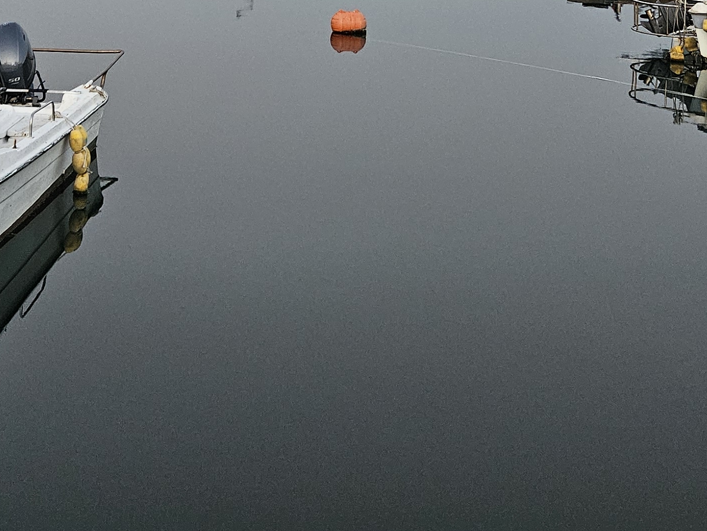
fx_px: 1328
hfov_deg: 29.8
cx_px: 321
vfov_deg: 20.3
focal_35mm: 65
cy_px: -200
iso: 500
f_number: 1.8
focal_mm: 5.4
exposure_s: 1/120
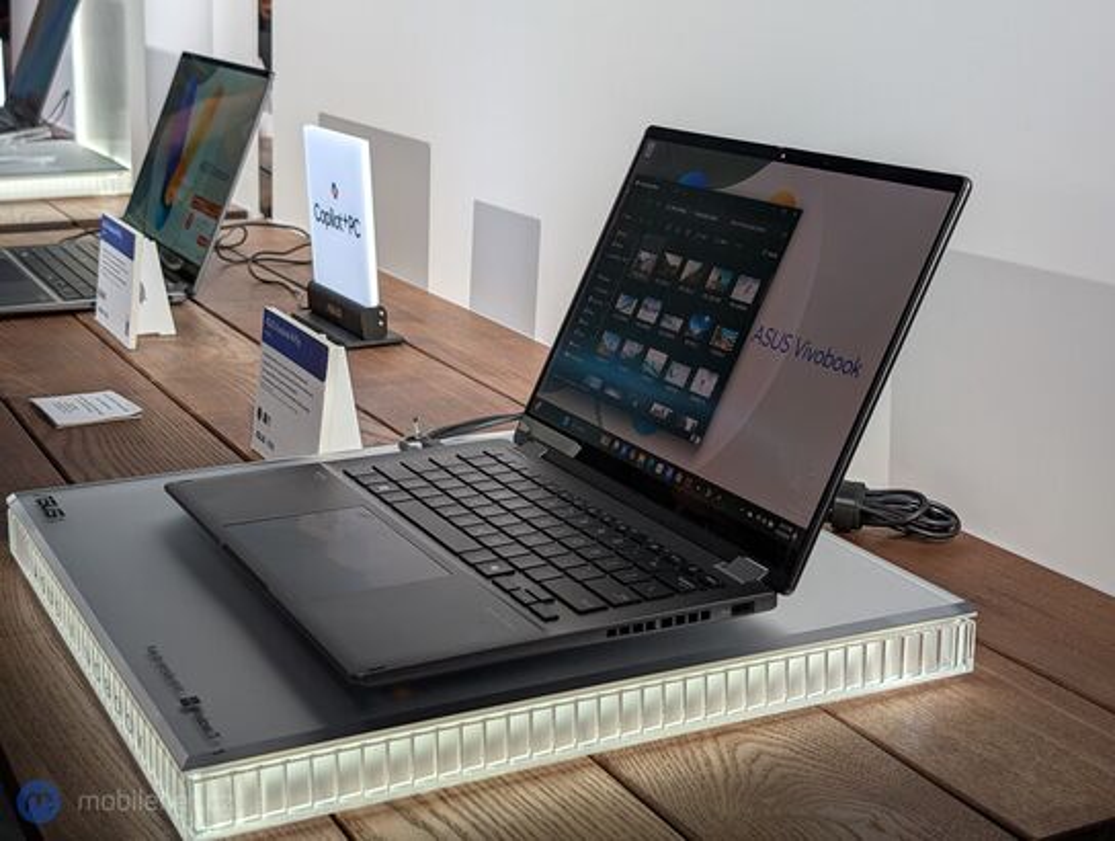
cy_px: 420
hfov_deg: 38.8
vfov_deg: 29.8
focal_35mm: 49
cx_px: 558
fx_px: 1581
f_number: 1.68
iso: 20
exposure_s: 1/81.1
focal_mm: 6.9
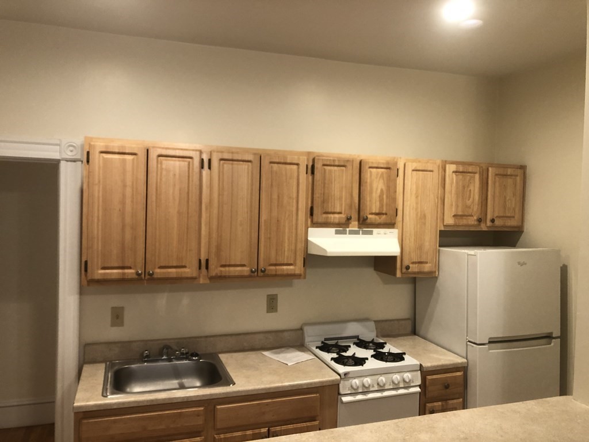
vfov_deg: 49.7
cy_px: 221
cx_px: 294
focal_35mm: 28
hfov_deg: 63.4
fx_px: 476
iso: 40
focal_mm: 3.99
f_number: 1.8
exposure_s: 1/17
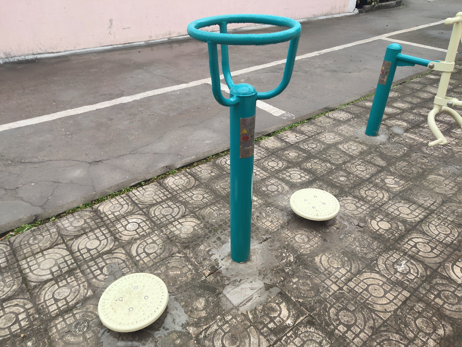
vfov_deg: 46.8
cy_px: 174
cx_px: 231
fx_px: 400
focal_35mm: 30
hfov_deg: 60.0
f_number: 1.79
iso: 50
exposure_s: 1/1575
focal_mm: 4.35
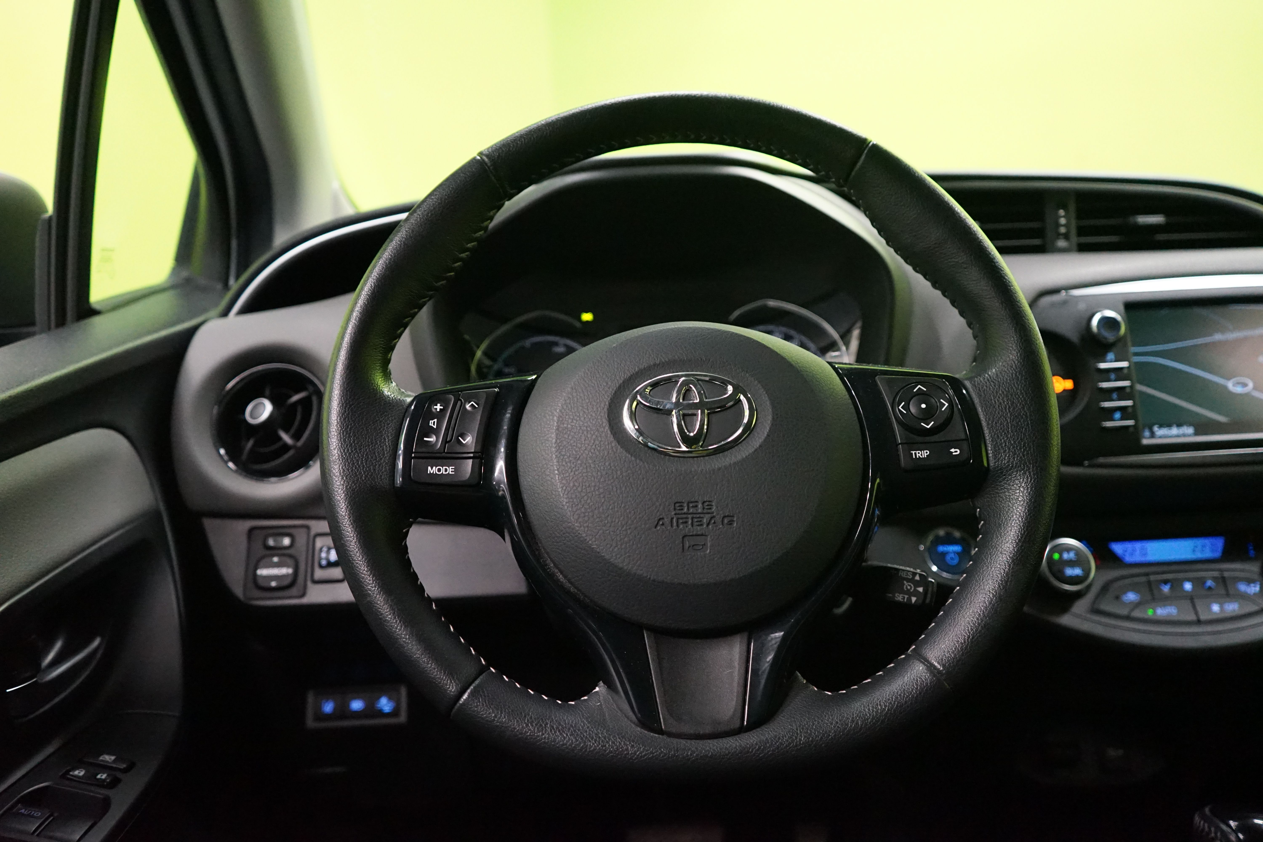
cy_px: 421
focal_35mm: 28
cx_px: 632
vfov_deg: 46.4
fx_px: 982
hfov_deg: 65.5
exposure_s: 1/60
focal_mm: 28
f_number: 3.5
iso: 6400
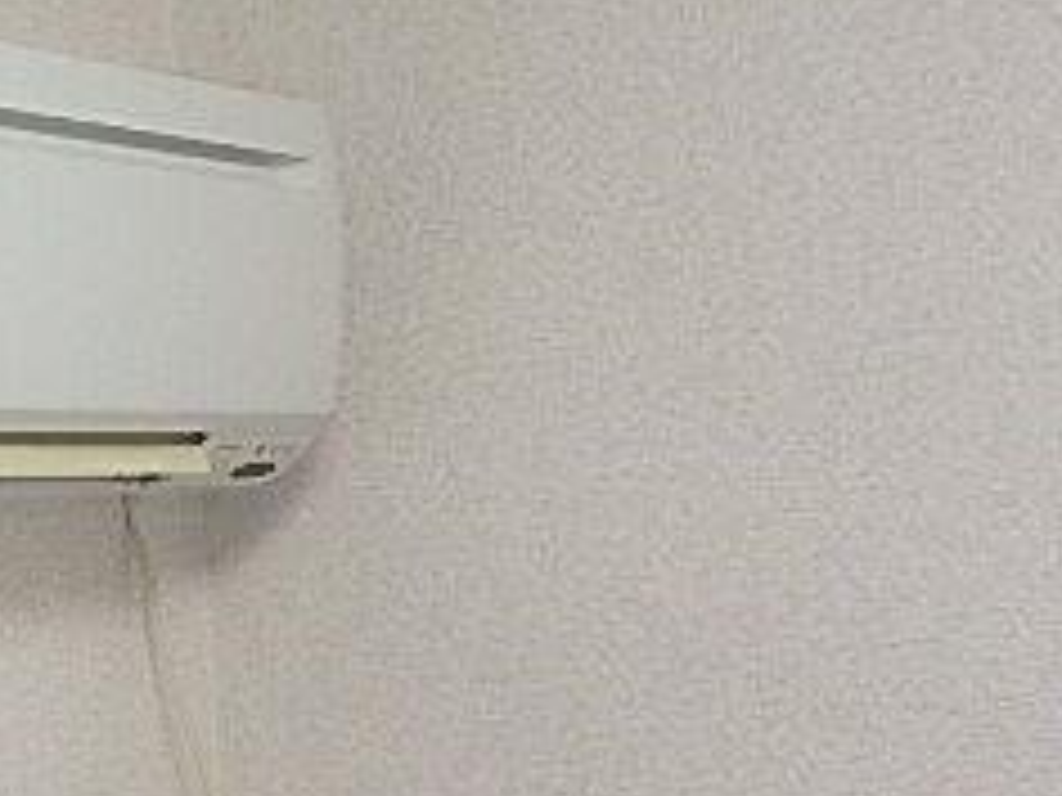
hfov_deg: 28.2
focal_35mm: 57
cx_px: -297
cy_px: 247
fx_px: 1749
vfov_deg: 25.5
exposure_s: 1/30
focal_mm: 3.7
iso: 320
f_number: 3.5
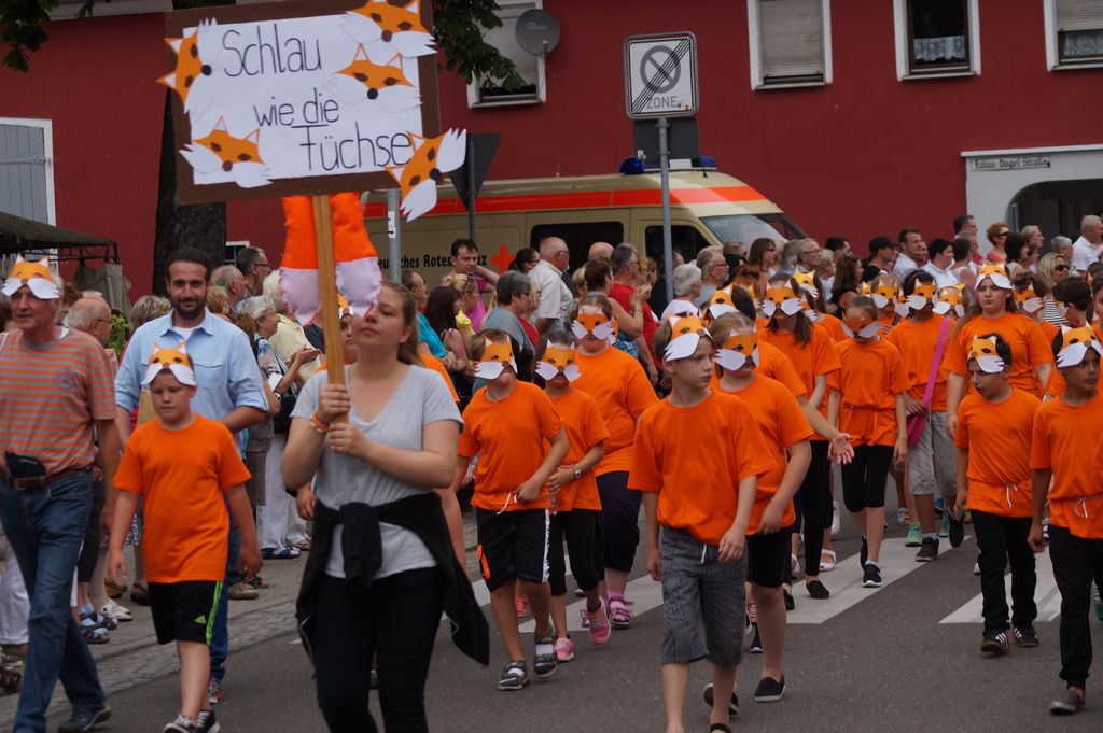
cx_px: 552
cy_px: 366
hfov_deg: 19.5
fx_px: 3214
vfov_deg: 13.0
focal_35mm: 105
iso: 100
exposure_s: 1/250
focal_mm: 70
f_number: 5.6
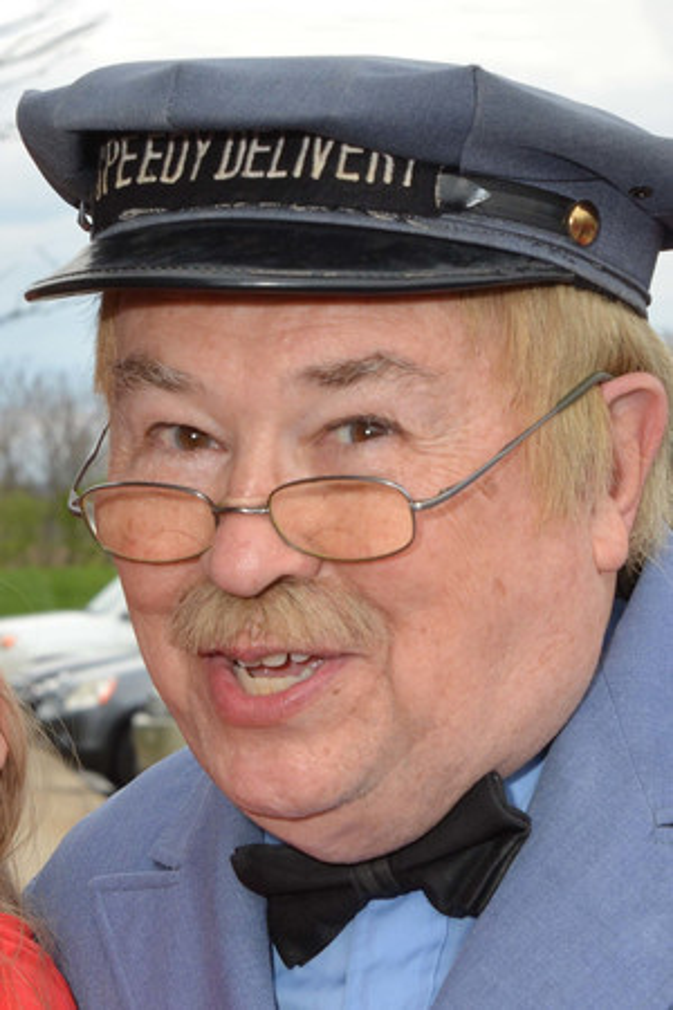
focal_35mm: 45
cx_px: 336
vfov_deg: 43.6
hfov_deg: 29.9
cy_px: 505
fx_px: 1262
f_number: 11
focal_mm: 45
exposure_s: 1/250
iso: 400
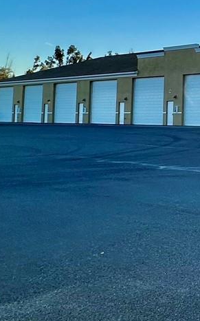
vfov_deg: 38.5
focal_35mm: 51
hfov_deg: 17.3
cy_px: 76
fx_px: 445
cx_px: 412
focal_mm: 2.22
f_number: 2.2
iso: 40
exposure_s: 1/734
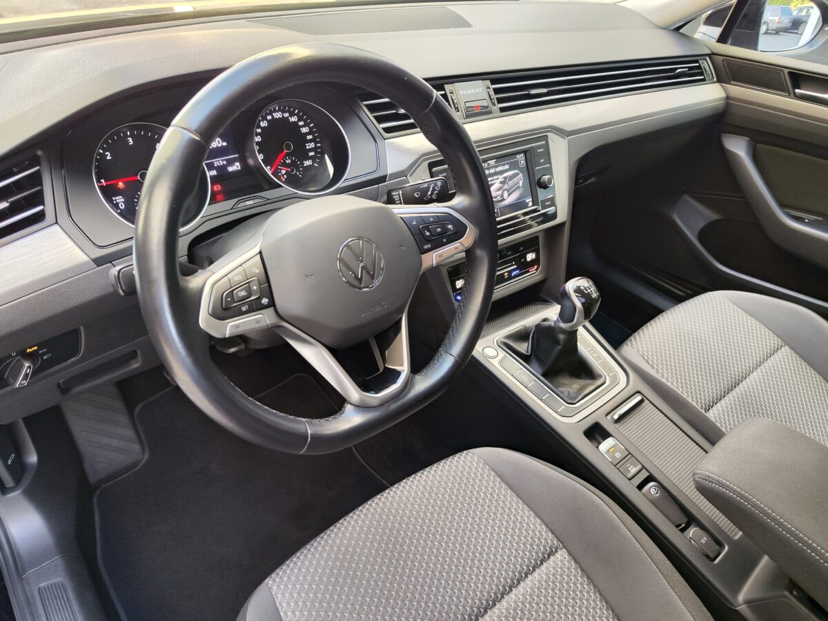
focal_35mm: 23
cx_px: 414
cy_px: 310
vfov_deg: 58.9
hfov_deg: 73.9
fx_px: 550
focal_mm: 7.01
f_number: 1.69
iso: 339
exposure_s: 1/54.6
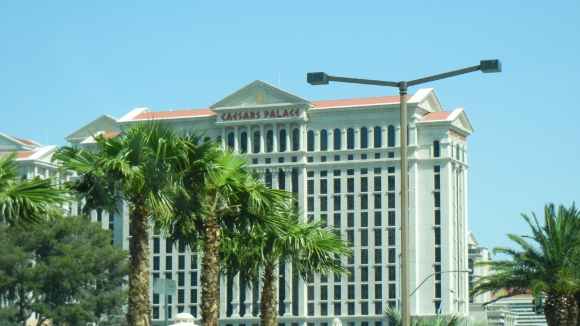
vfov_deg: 10.4
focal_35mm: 116
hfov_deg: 18.5
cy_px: 191
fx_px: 1784
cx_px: 293
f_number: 4.5
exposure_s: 1/572
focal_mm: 18.3
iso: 160
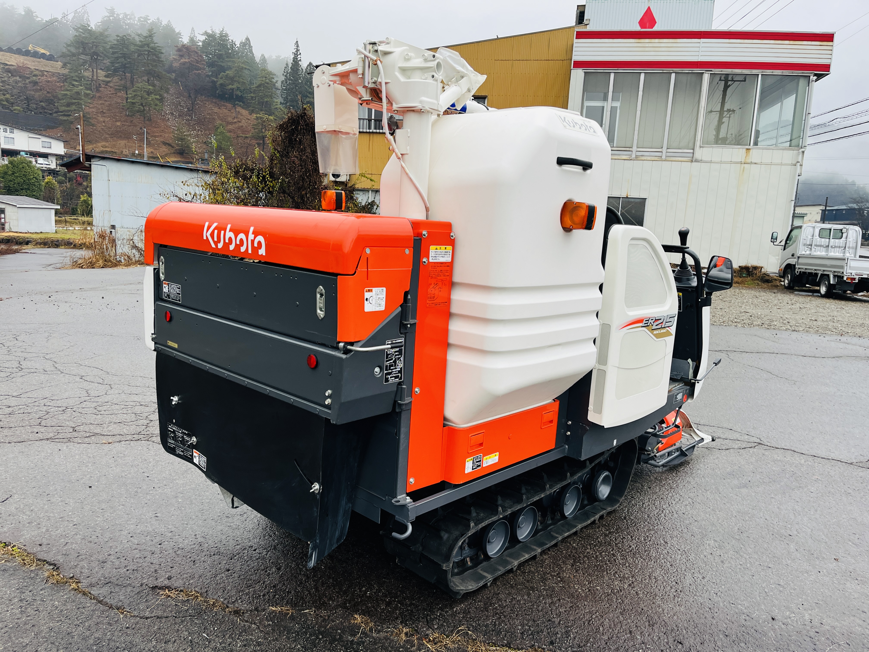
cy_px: 326
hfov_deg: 67.3
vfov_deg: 53.1
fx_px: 653
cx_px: 434
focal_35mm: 26
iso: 80
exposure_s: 1/122
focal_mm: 5.1
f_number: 1.6
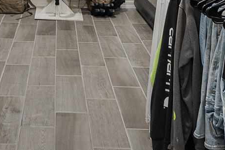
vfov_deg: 18.3
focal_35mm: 63
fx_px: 394
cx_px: 34
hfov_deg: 30.8
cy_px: -96
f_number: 8
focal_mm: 18
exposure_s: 2.5
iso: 100
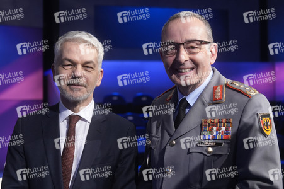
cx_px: 142
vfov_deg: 29.8
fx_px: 355
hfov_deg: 43.6
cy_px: 94
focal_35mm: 45
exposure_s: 1/125
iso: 640
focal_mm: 30
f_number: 2.2
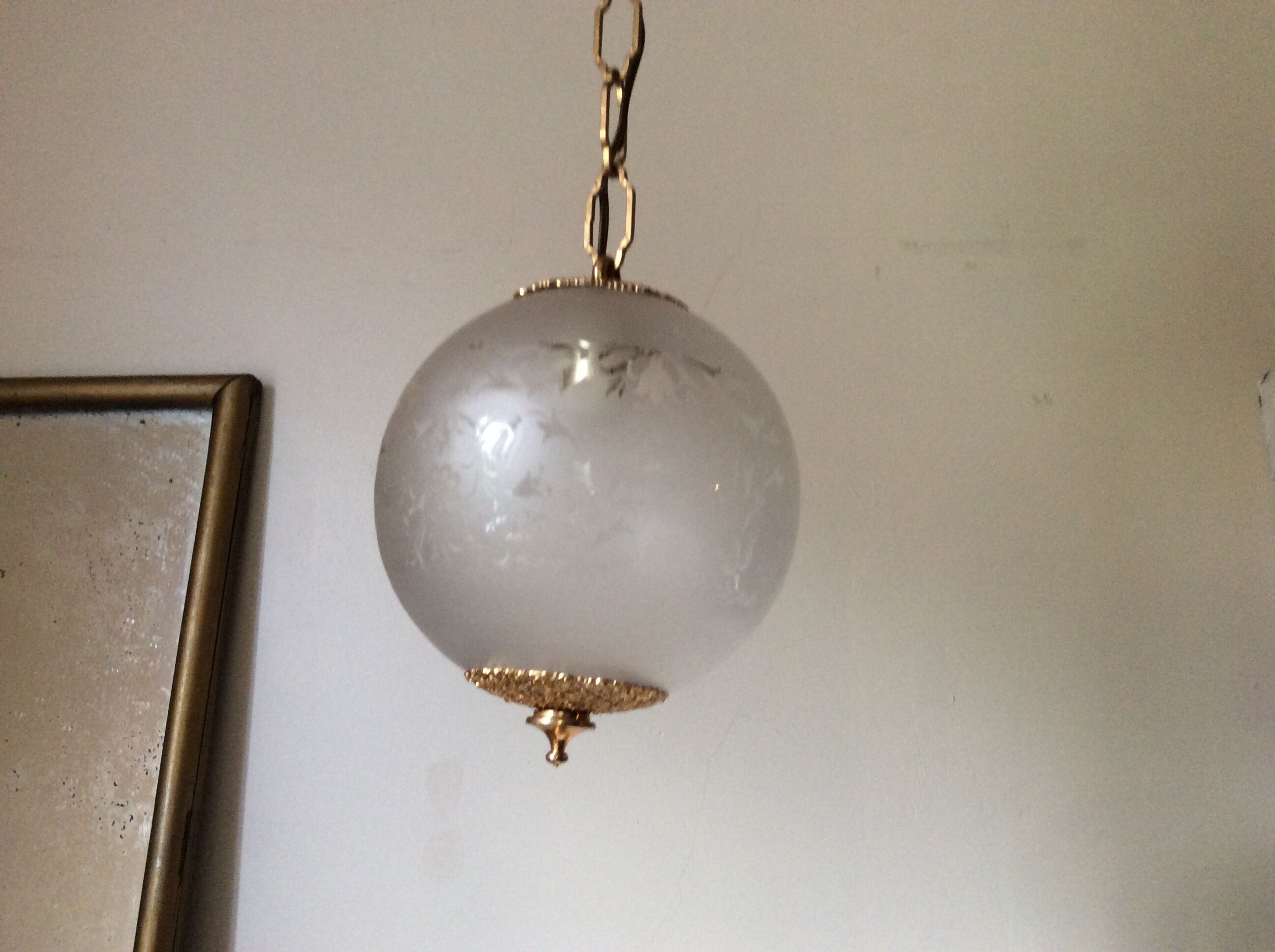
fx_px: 1177
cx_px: 638
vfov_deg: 44.1
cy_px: 476
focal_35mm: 32
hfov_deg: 56.9
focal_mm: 3.3
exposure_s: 1/25
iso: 125
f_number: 2.4
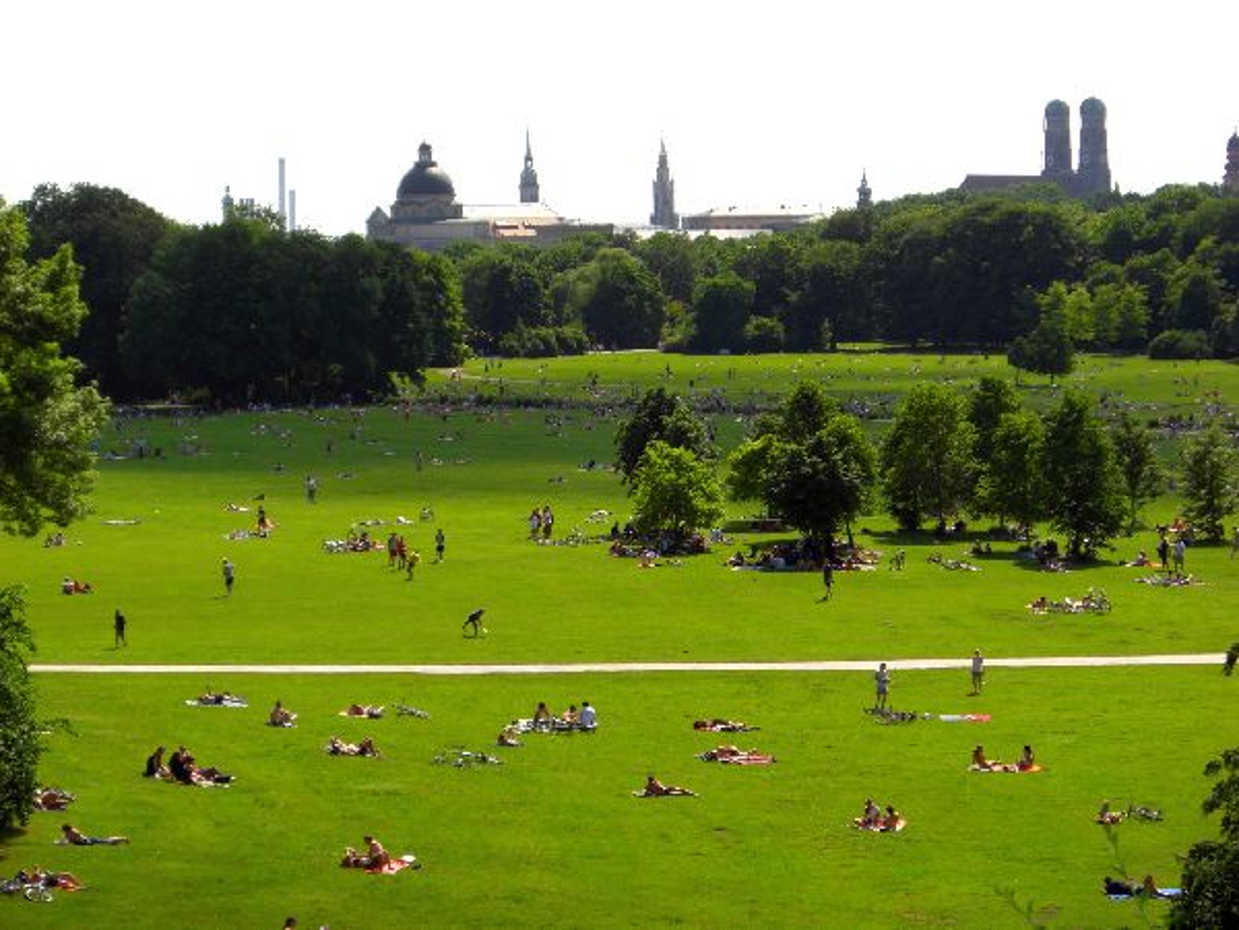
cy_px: 465
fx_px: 3365
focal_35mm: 94
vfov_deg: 15.7
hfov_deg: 20.9
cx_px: 620
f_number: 4.6
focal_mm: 15.3
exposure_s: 1/320
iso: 64
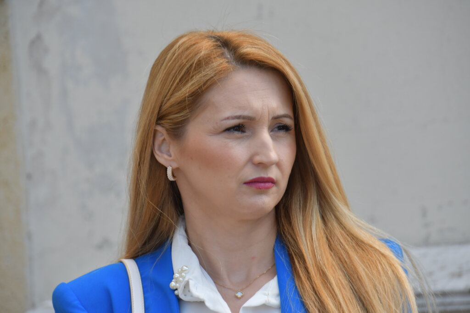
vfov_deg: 4.2
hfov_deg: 6.2
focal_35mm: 330
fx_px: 4309
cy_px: 156
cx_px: 235
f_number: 5.6
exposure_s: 1/500
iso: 320
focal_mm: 220
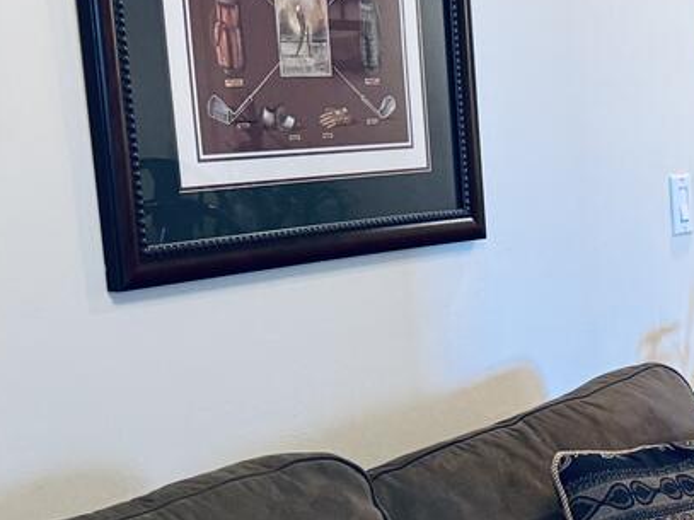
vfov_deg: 17.1
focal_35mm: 85
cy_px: 462
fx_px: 1704
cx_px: 1098
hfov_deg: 19.5
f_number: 1.78
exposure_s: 1/60
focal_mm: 6.76
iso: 320
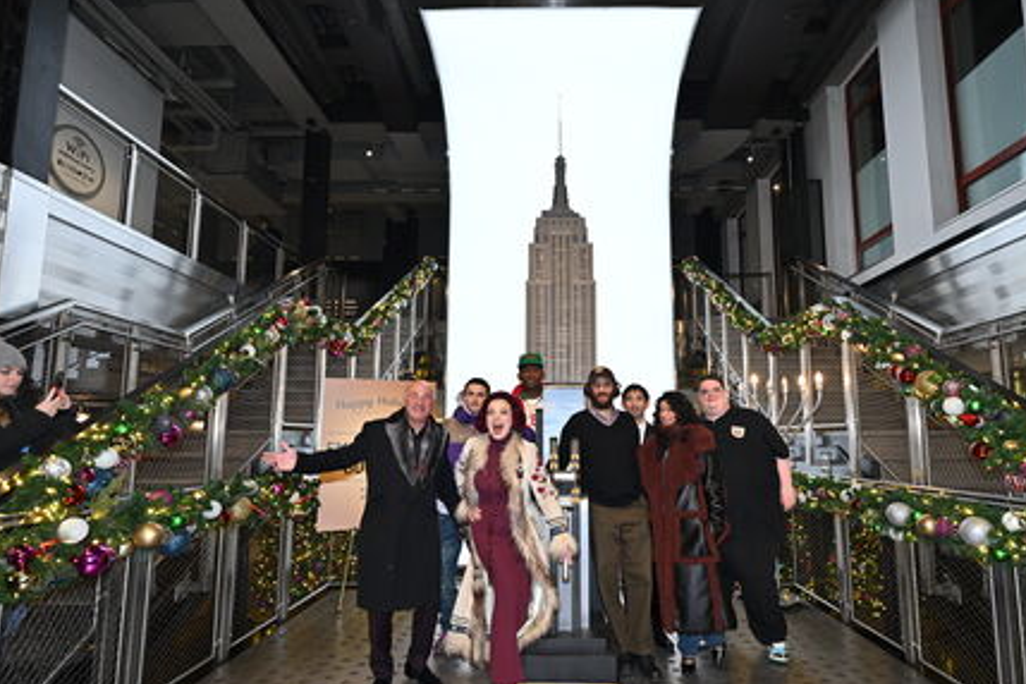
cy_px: 371
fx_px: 557
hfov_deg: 85.1
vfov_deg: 63.0
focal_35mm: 20
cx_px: 555
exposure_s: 1/125
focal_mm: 17.5
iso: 640
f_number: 3.5
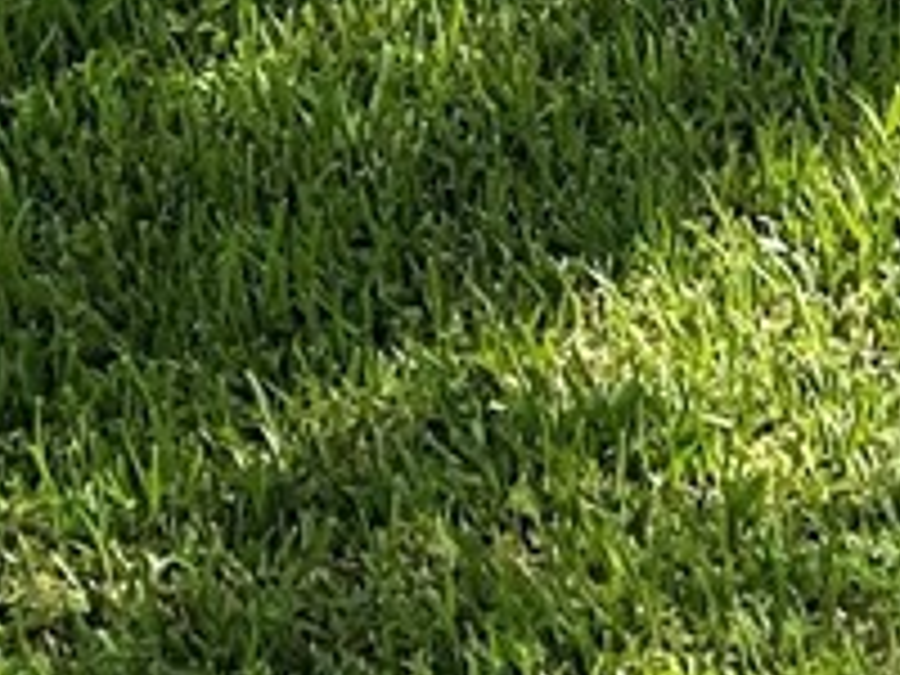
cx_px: 1012
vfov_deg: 6.8
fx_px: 5200
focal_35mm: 200
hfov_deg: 9.8
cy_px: -1274
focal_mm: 5.1
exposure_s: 1/2387
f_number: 1.6
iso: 32
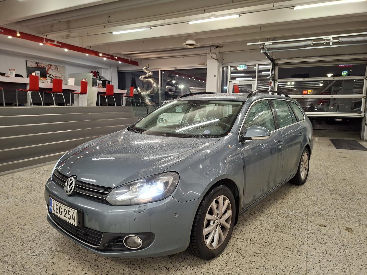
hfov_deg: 73.9
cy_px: 138
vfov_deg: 58.9
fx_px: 244
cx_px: 184
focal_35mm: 23
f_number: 1.8
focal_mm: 5.54
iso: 320
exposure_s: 1/100
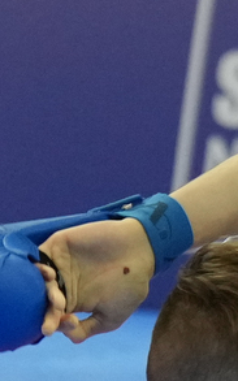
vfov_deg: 2.3
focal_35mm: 931
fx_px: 9667
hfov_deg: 1.4
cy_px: -257
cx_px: 585
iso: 3200
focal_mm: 107
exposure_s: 1/1000
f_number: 2.8
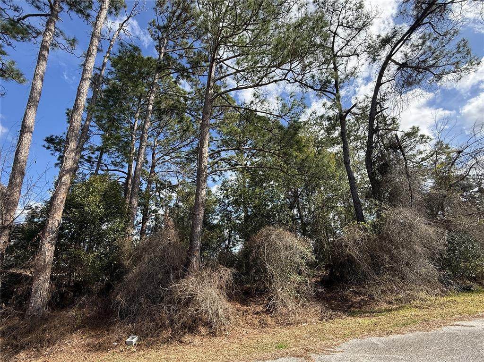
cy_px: 181
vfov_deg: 85.6
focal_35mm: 14
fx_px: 196
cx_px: 242
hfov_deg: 102.1
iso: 64
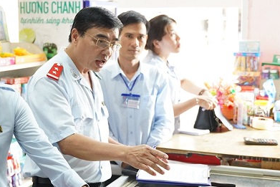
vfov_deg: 17.9
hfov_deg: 26.5
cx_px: 113
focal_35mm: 76
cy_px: 105
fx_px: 593
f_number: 2.8
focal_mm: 33.1
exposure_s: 1/250
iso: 5000
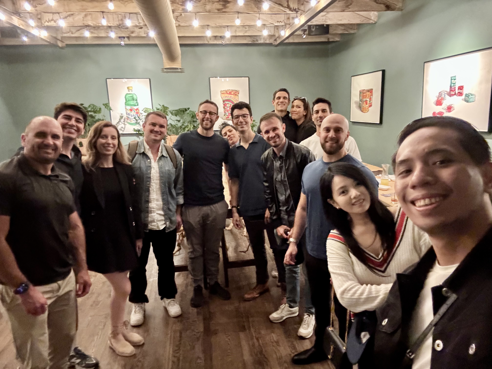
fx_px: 327
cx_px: 246
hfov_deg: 73.9
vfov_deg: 58.9
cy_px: 184
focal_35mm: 23
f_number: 1.9
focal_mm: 2.69
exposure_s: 1/15
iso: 1000
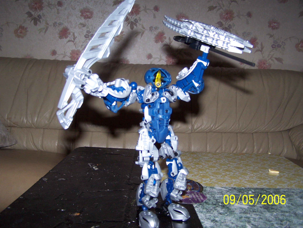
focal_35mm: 38
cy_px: 114
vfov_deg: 37.7
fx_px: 333
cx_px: 152
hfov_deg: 49.0
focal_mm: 6.3
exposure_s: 1/60
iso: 140
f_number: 2.8
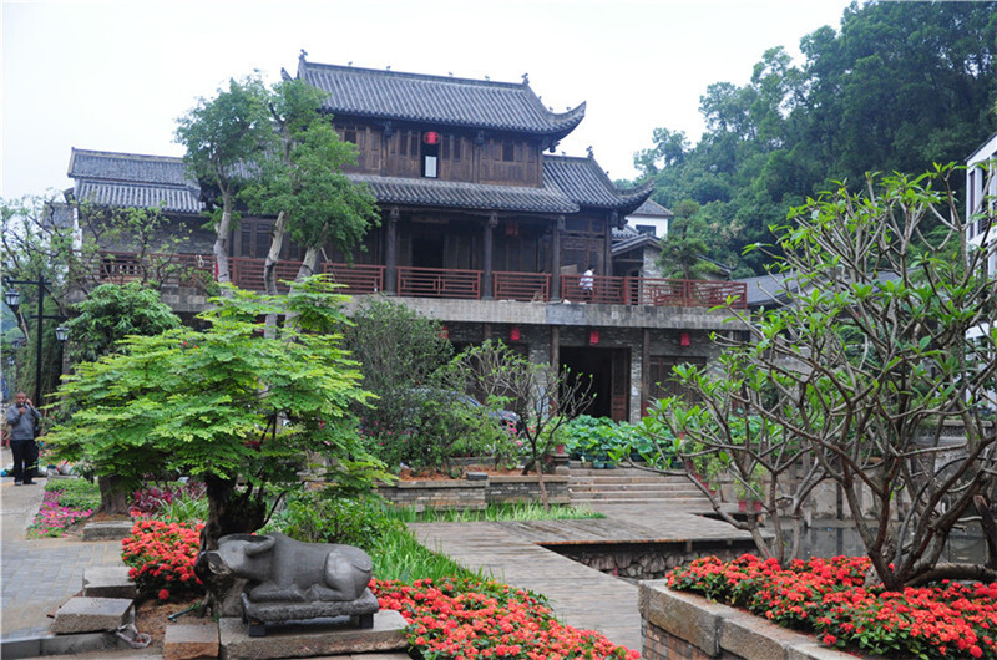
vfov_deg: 31.8
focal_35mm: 42
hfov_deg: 46.5
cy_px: 330
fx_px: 1161
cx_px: 498
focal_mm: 28
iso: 800
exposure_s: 1/800
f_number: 4
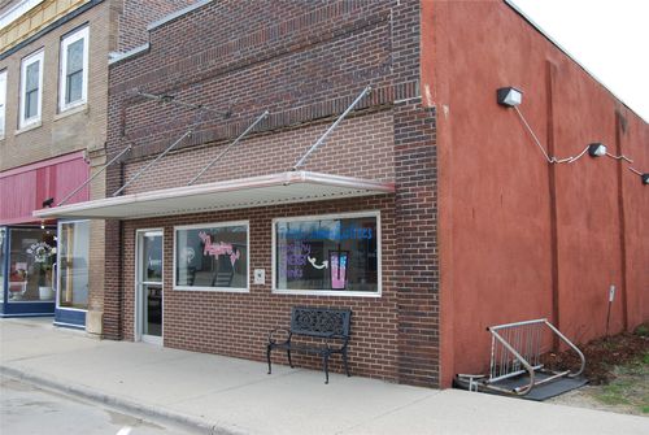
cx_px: 324
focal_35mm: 33
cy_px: 218
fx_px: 596
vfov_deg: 40.1
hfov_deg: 57.2
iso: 100
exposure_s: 1/125
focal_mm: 22
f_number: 5.6
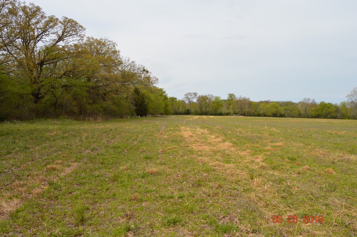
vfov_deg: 47.9
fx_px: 268
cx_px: 178
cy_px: 118
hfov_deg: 67.4
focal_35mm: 27
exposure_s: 1/200
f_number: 9
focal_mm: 18
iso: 100
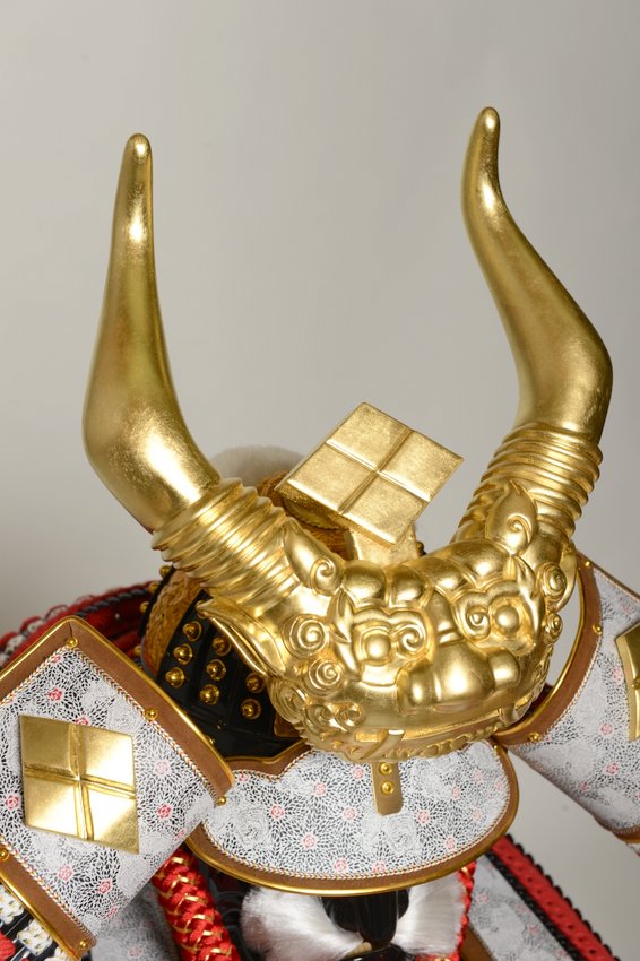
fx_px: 1601
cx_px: 320
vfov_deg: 33.4
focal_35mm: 60
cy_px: 480
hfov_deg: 22.6
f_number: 9
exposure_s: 1/160
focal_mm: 60
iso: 200
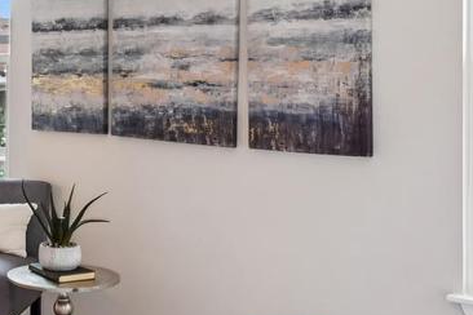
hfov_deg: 29.0
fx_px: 828
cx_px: -43
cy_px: 62
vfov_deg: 21.3
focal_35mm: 63
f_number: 8
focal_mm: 16
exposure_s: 1/4
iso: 200
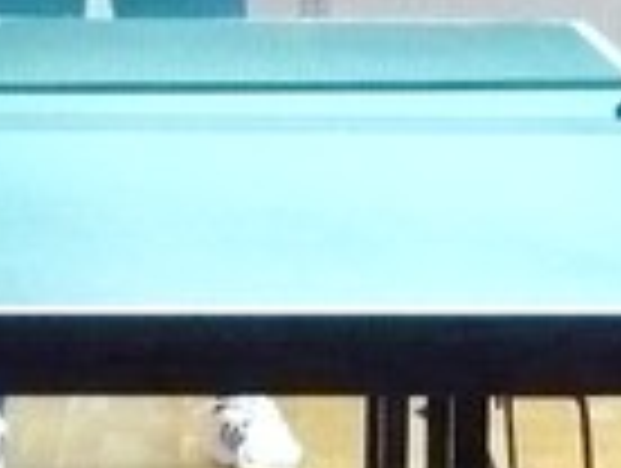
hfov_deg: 8.2
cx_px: 68
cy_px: 187
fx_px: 4331
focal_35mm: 241
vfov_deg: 6.2
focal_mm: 6
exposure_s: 1/30
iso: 800
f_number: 2.9
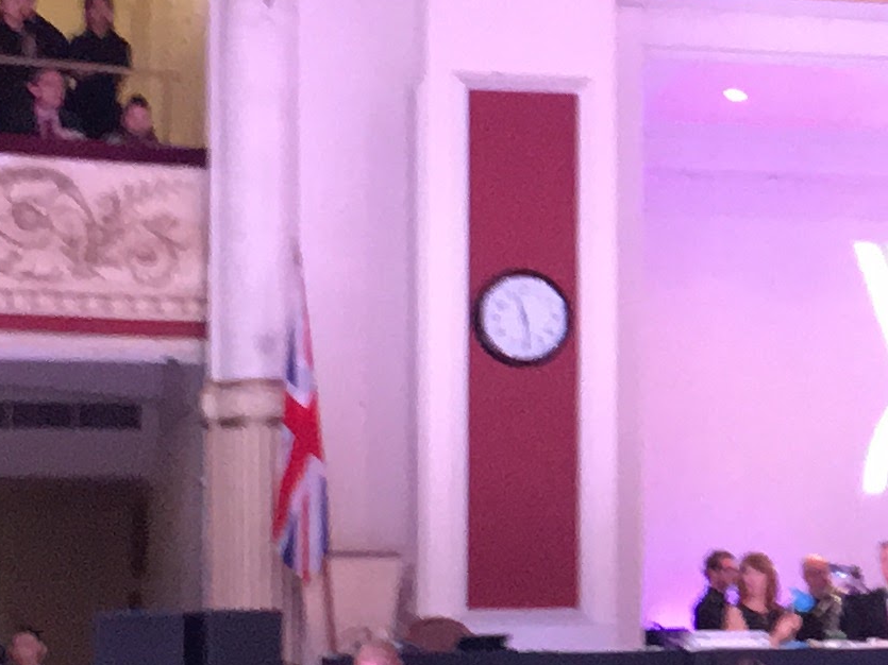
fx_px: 3591
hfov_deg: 13.3
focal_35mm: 140
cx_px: 1313
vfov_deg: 10.6
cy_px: 357
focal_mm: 4.15
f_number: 2.2
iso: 200
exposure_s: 1/33
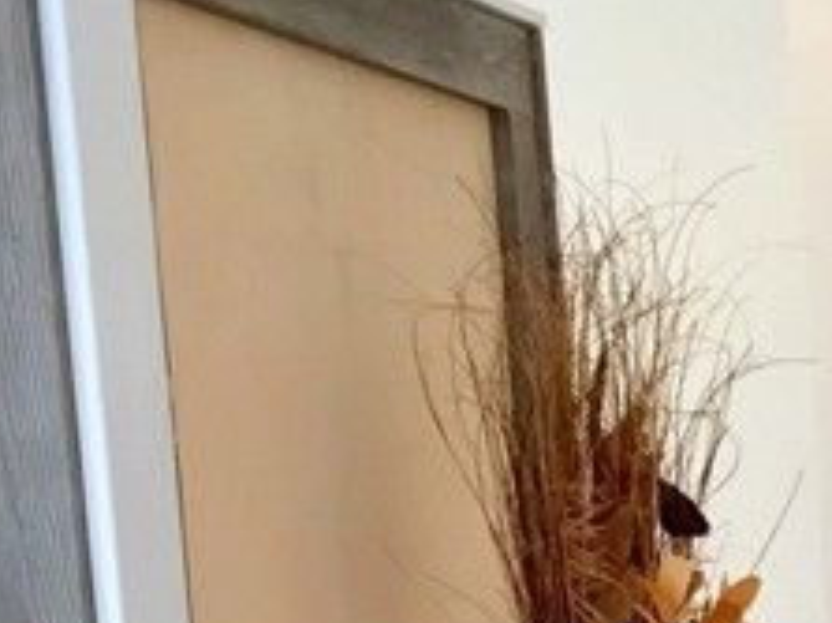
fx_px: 3195
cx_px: 1582
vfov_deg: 10.5
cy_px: 1095
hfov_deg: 13.1
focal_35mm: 133
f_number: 2.2
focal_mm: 4.15
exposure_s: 1/120
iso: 32
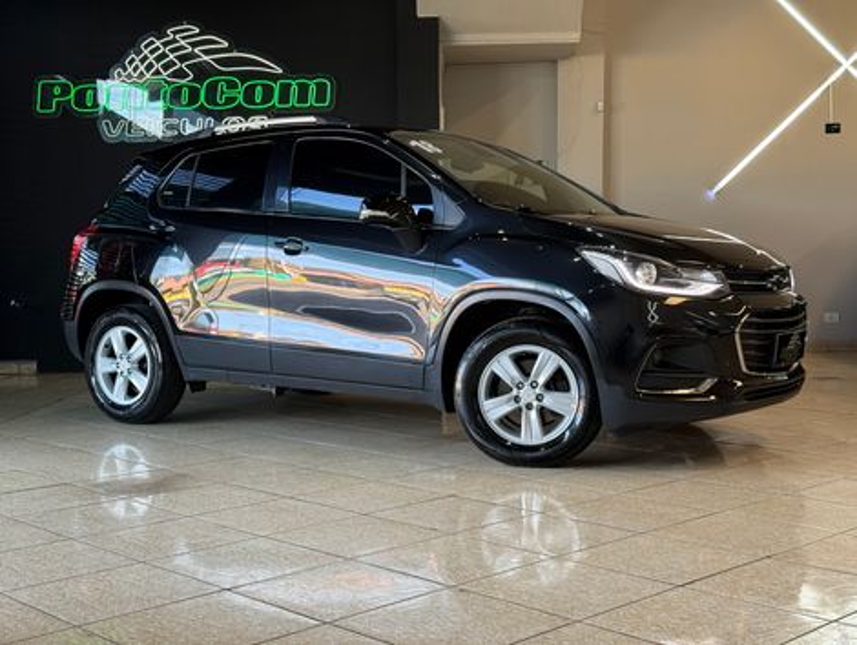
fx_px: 1190
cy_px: 322
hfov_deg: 39.6
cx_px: 428
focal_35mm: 48
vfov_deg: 30.3
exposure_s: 1/60
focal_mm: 6.76
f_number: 1.78
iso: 64
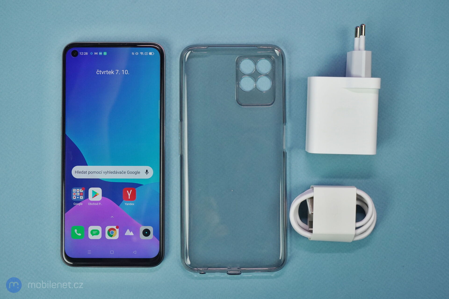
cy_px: 150
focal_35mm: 49
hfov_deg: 40.3
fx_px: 611
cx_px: 224
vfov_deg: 27.5
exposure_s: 1/160
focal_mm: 49
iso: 2000
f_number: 8
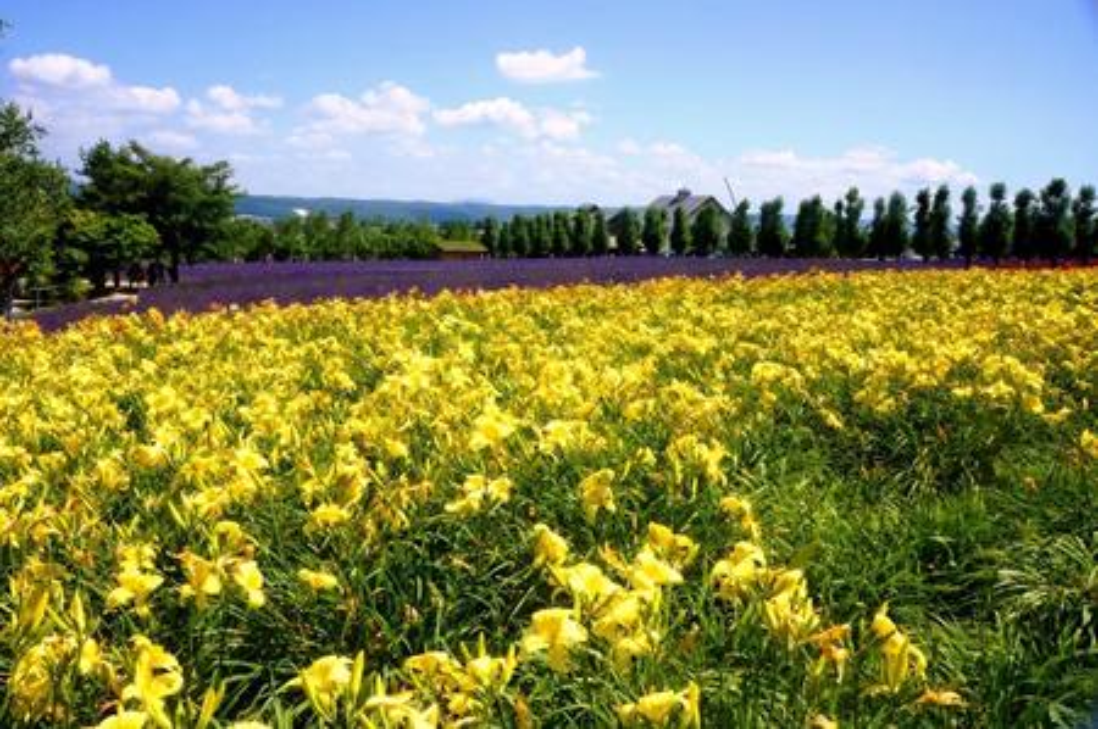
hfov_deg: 67.4
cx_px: 549
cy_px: 364
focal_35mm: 27
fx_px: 823
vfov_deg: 47.8
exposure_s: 1/160
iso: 100
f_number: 13
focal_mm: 18
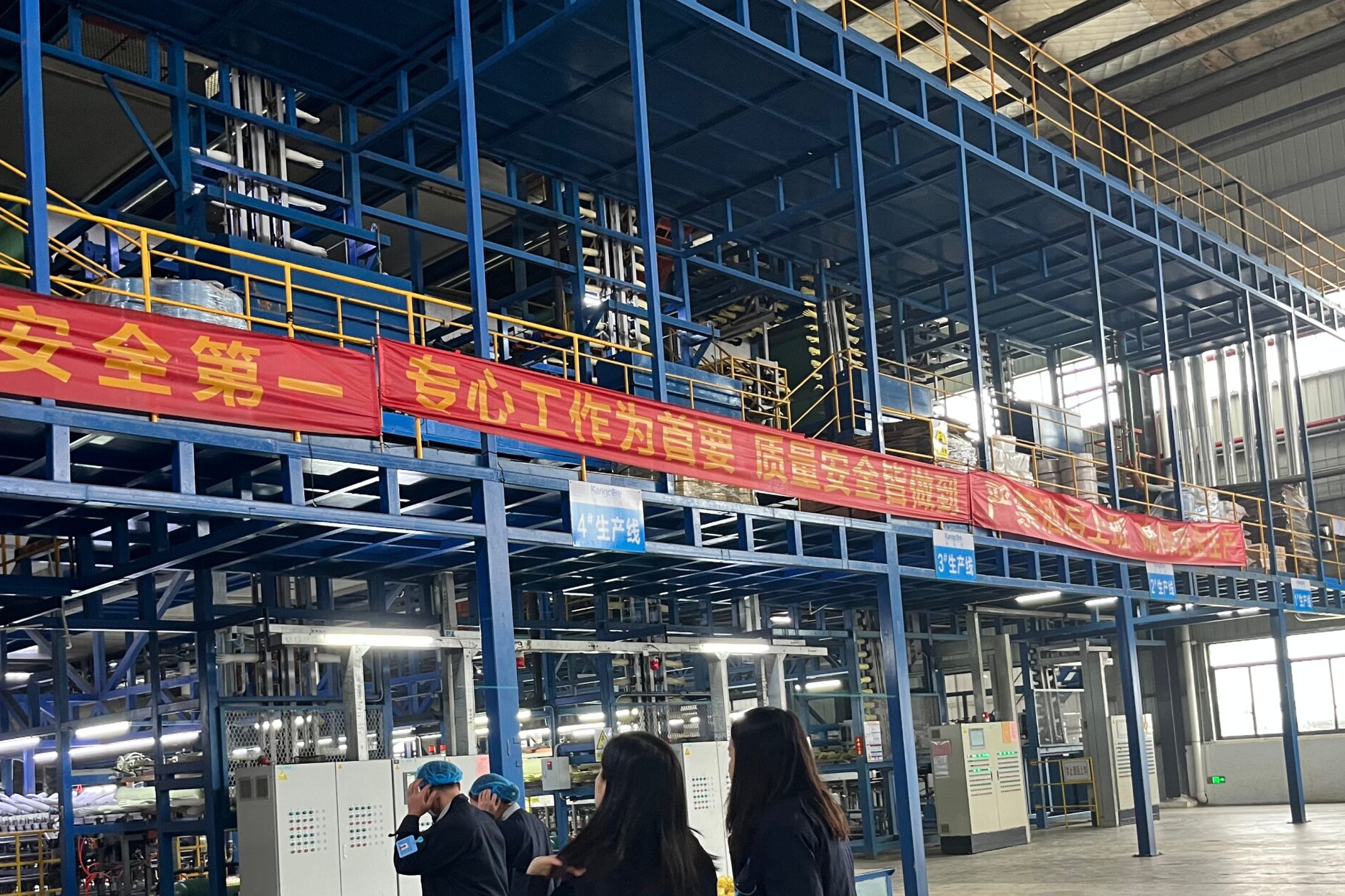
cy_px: 675
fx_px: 1382
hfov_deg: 51.8
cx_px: 625
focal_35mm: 37
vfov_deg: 35.1
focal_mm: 5.1
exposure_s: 1/50
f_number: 1.6
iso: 320
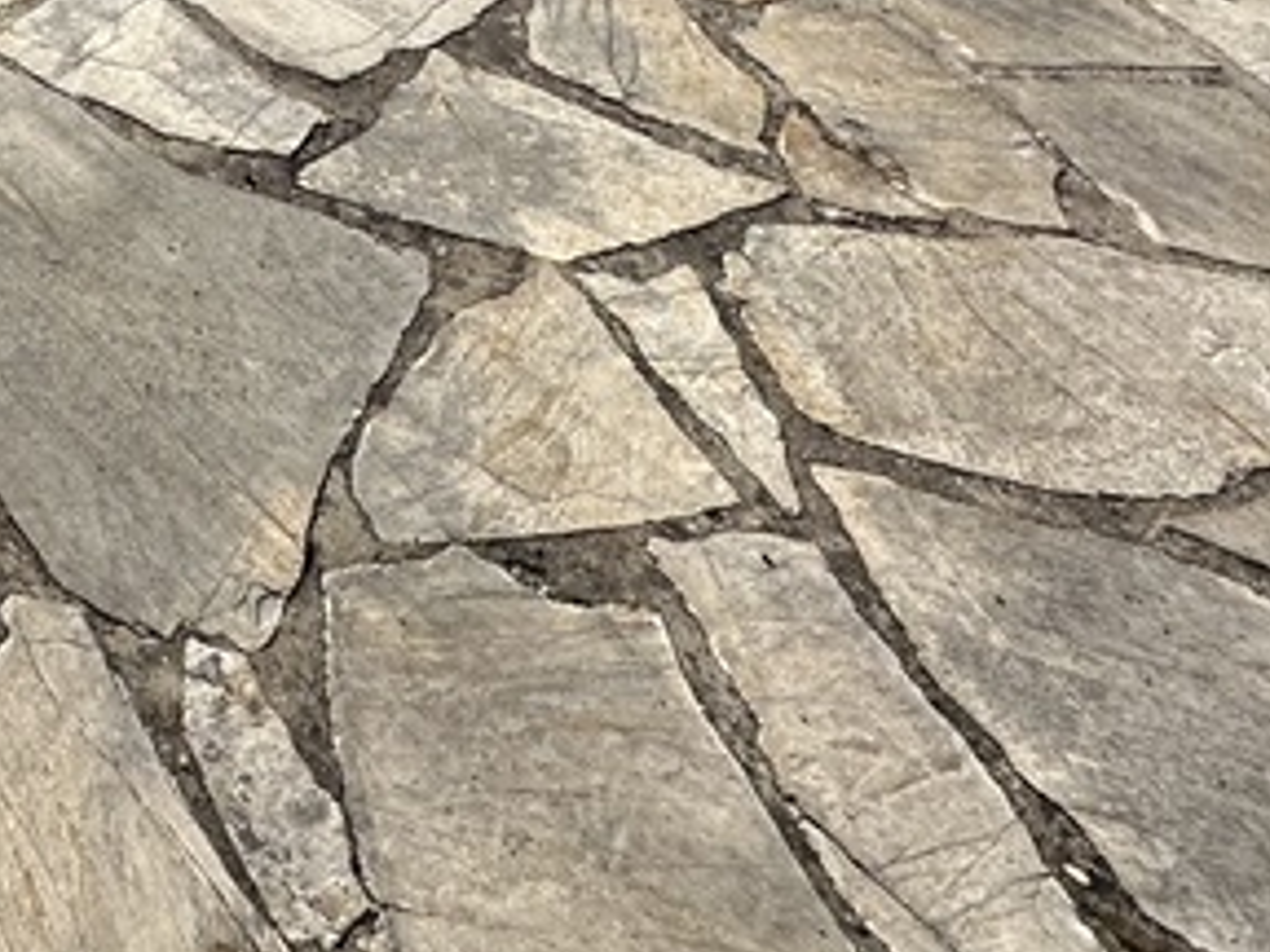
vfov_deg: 21.7
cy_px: -666
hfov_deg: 30.0
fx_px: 1798
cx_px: -423
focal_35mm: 49
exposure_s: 1/3731
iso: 40
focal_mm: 2.22
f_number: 2.2
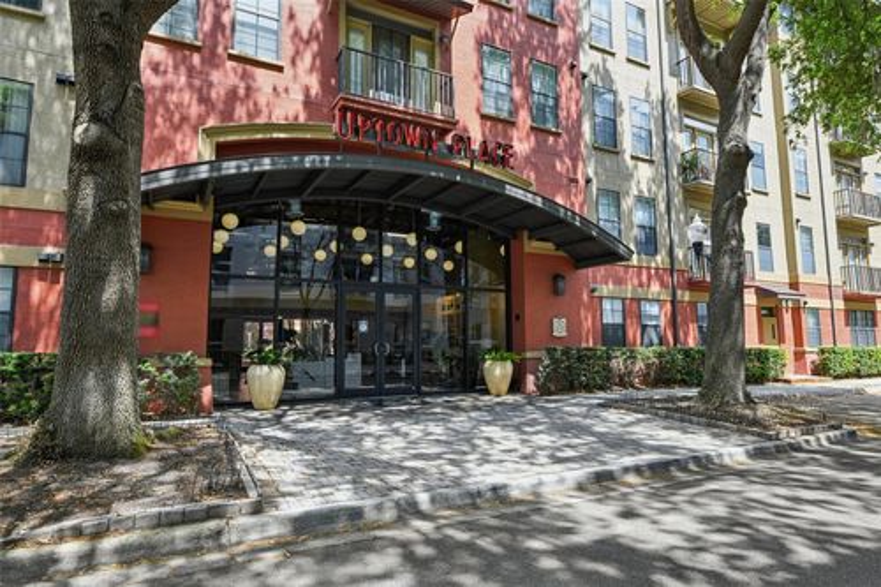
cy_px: 294
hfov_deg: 78.6
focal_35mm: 22
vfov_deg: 57.2
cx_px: 440
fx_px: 538
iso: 400
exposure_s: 1/100
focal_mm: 22
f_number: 8
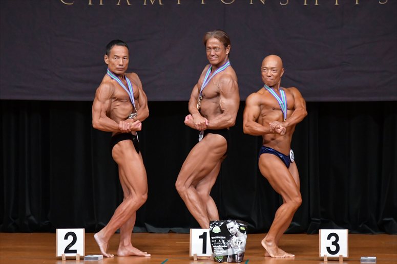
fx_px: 3141
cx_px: 198
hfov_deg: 7.2
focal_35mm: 285
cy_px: 132
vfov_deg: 4.8
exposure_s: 1/400
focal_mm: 190
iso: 4000
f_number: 5.6
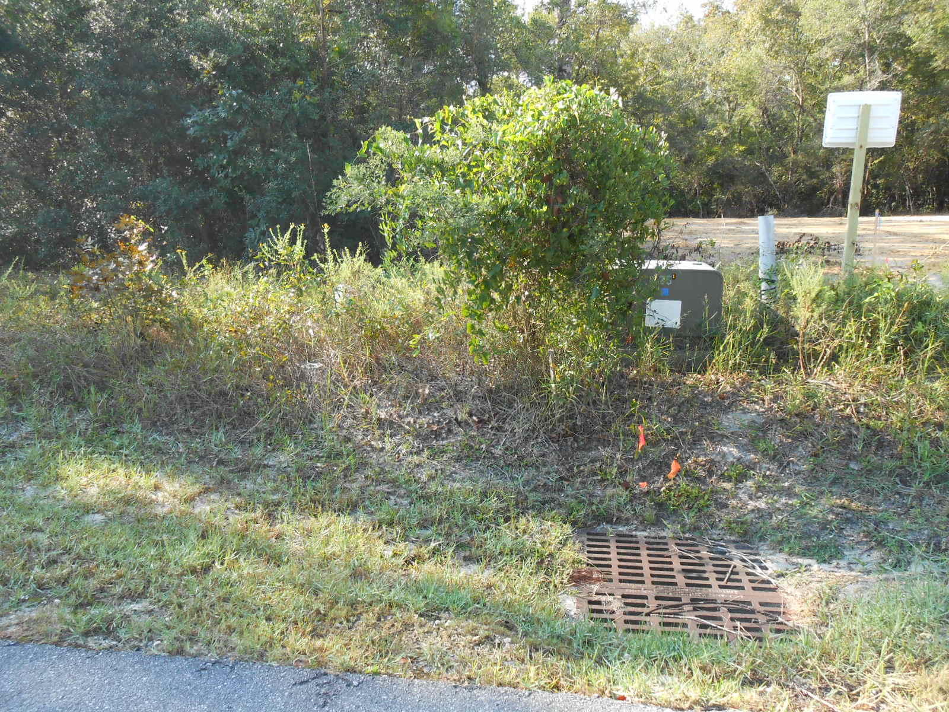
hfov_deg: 60.0
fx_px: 822
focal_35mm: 30
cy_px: 356
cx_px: 474
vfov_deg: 46.8
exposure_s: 1/250
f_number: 3.8
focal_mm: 5.3
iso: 200
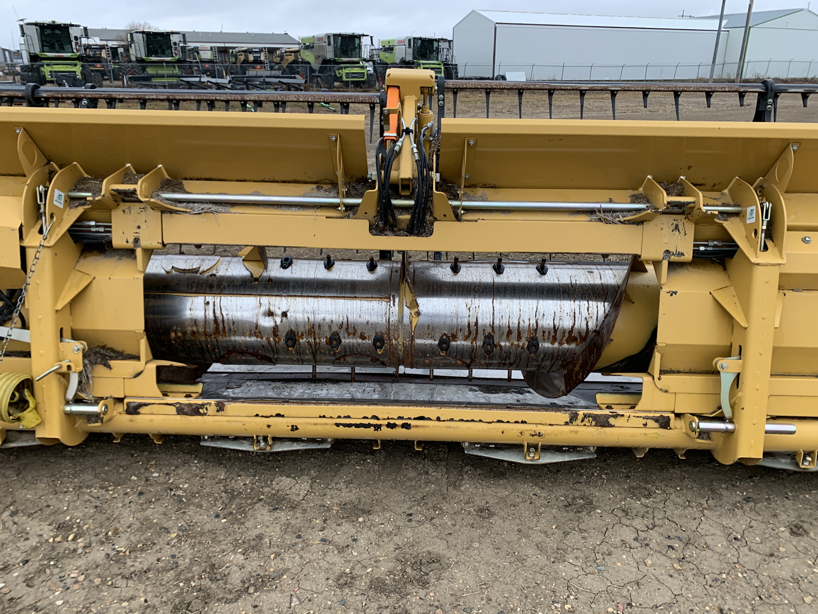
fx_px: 614
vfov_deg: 53.1
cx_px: 409
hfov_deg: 67.3
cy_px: 307
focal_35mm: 26
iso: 100
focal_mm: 4.25
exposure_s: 1/100
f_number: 1.8
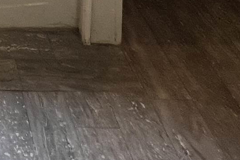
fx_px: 514
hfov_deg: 22.4
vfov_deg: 11.5
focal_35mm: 77
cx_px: -104
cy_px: -303
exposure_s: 1/120
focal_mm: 1.57
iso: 40
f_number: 1.8
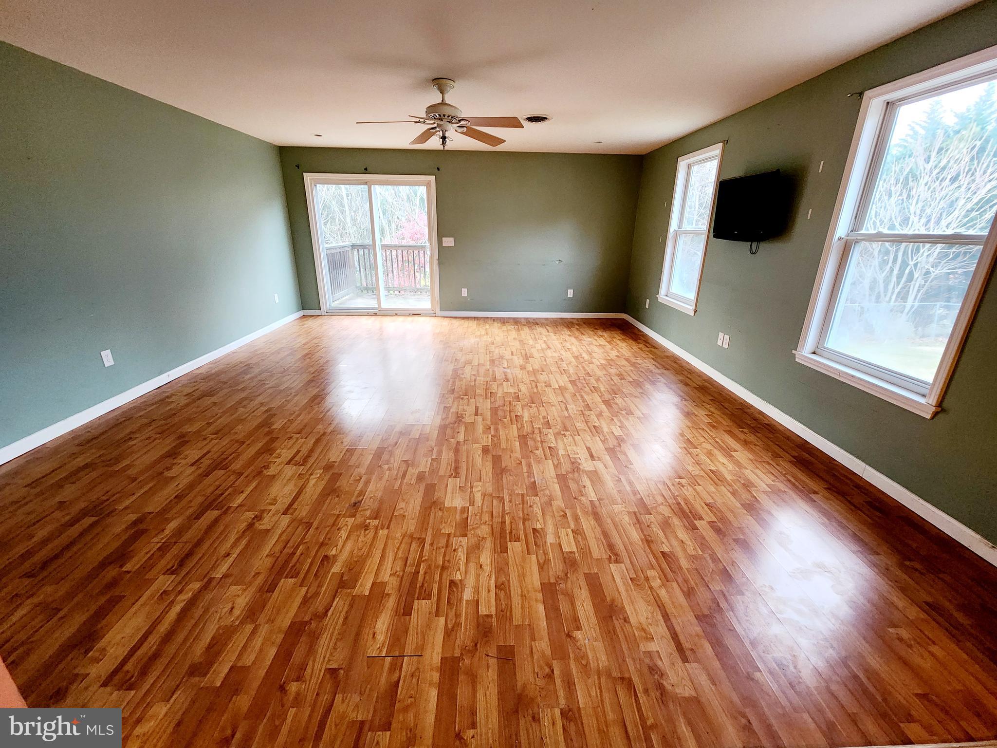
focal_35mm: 13
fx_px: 374
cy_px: 374
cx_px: 498
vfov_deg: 89.9
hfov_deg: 106.2
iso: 500
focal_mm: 2.2
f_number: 2.2
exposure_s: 1/30
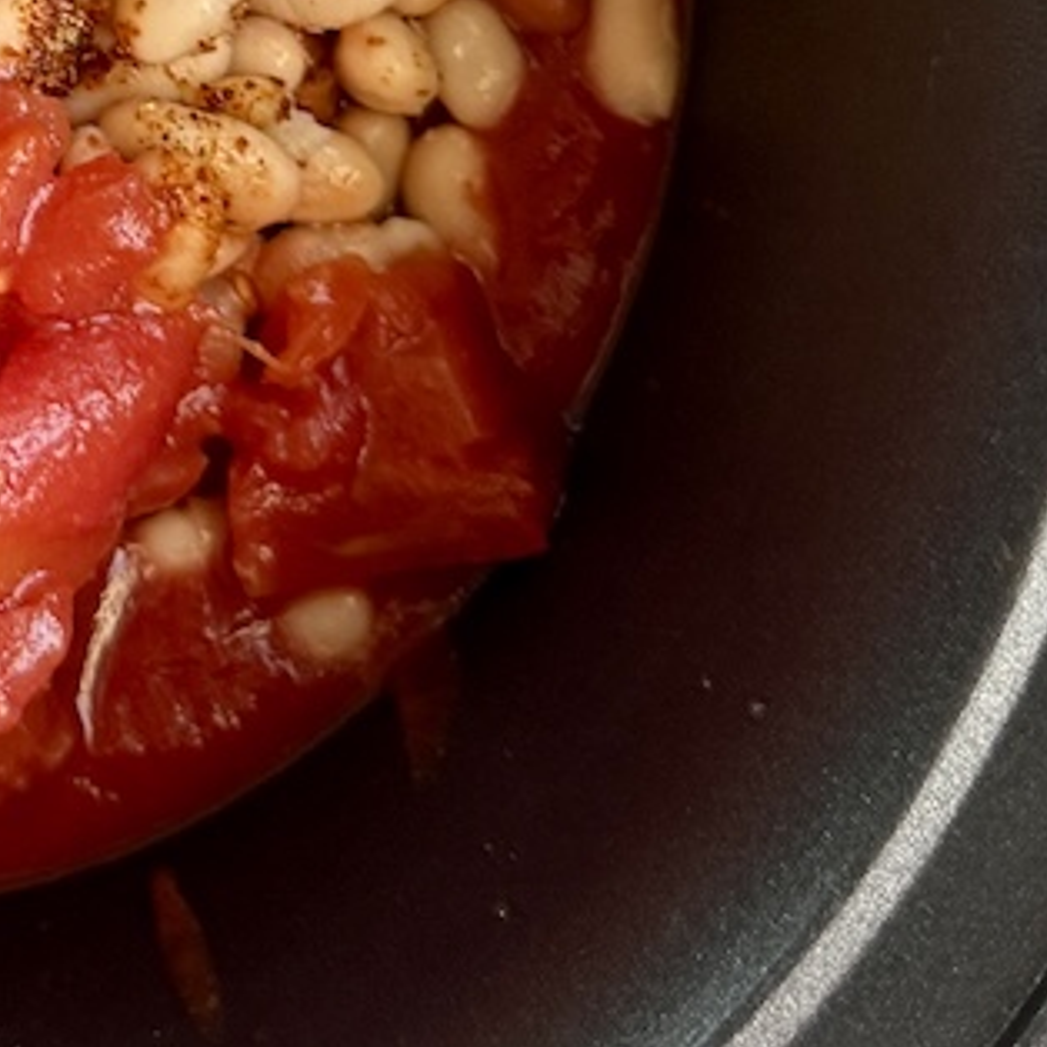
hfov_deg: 15.4
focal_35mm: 108
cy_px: -497
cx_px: -273
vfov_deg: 15.0
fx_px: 3696
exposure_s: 1/113
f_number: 1.78
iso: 200
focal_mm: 6.76
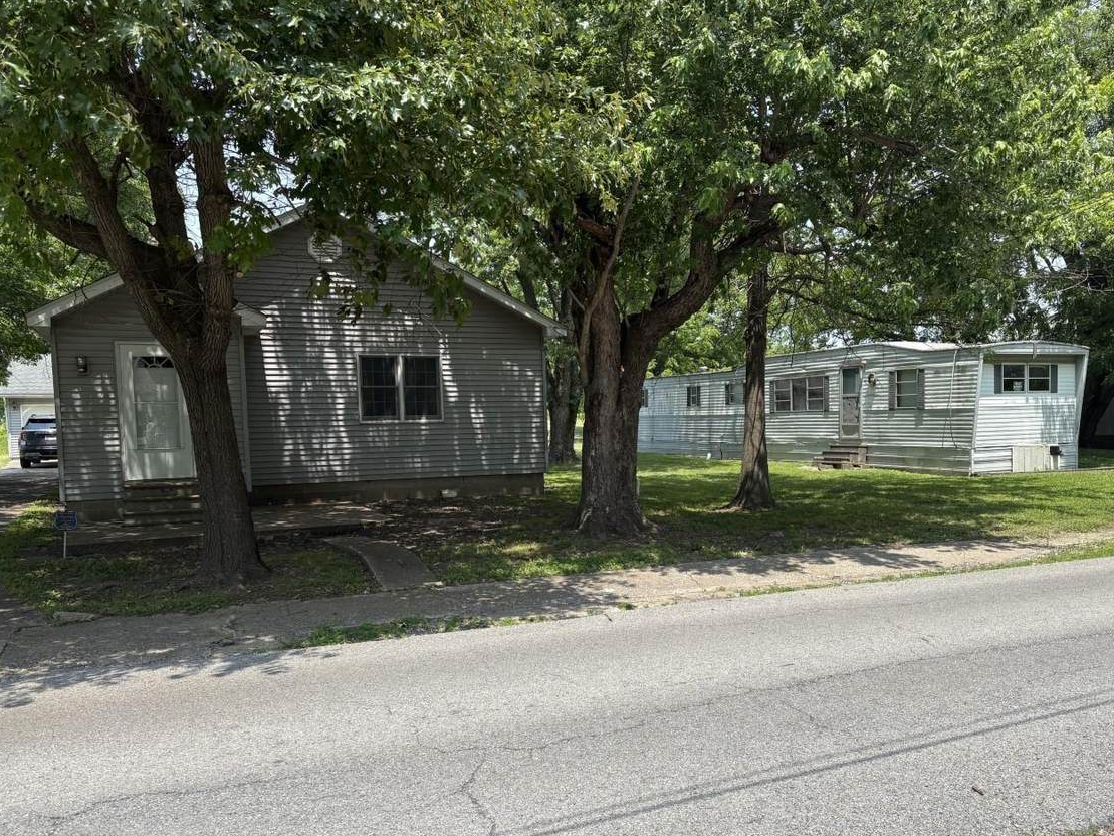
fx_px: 966
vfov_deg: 46.7
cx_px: 624
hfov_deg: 59.8
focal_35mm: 30
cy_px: 473
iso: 50
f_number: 1.6
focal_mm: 5.96
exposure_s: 1/1848
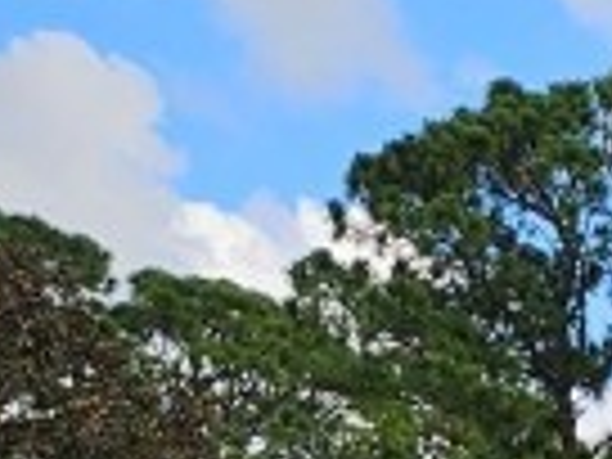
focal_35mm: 173
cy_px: 1192
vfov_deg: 7.8
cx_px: 1886
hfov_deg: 9.0
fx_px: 3059
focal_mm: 5.4
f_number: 1.8
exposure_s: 1/686
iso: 25
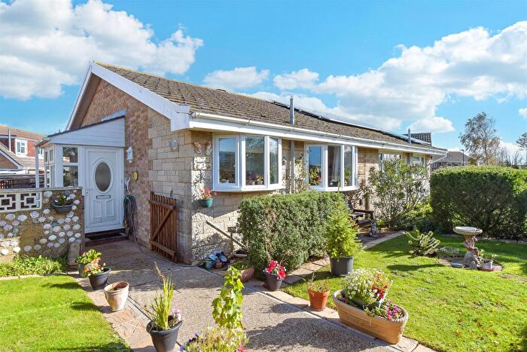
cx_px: 264
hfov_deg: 86.9
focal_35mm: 19
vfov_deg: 64.6
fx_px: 278
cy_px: 176
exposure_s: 1/800
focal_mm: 13
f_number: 8
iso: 500
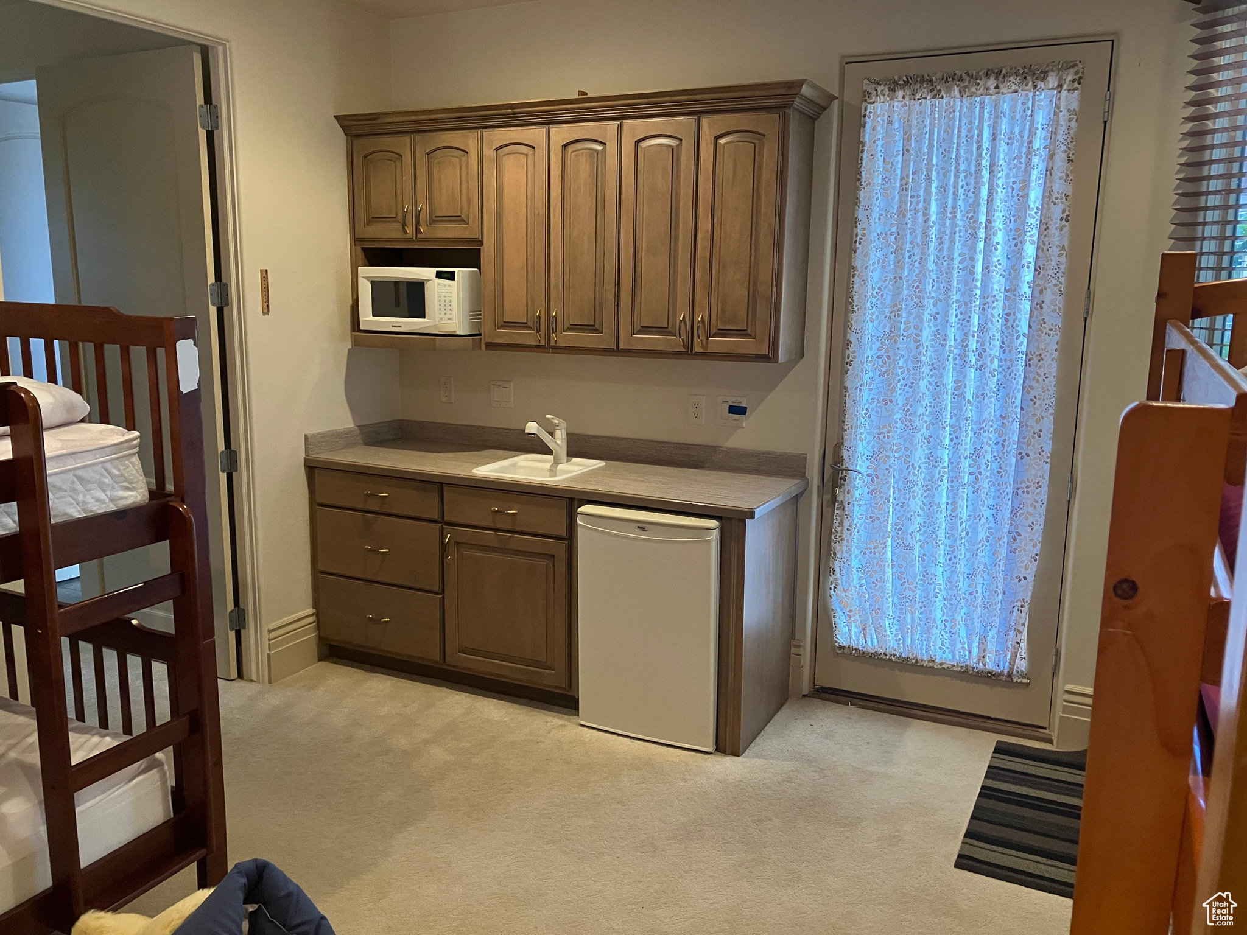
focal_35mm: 28
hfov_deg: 63.4
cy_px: 468
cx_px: 624
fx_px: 1009
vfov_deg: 49.7
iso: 320
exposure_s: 1/60
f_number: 1.8
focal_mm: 3.99
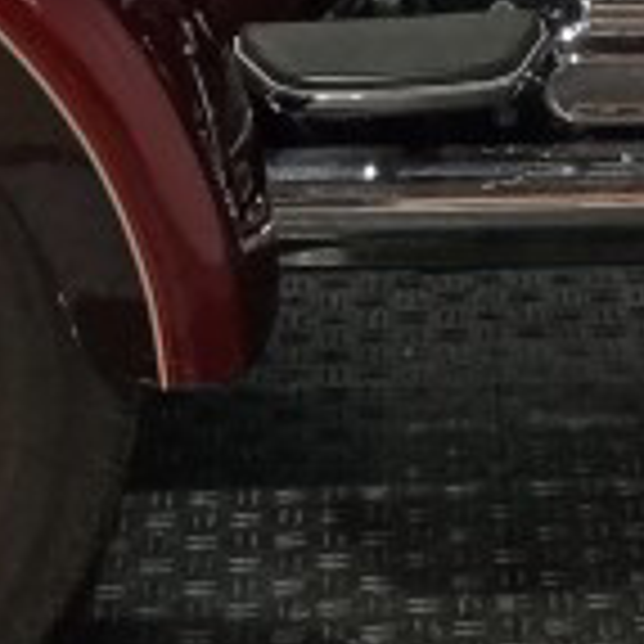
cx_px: 615
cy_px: -374
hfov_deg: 9.5
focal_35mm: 184
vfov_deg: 9.2
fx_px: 3873
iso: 385
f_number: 2.2
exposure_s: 1/40
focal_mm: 3.71
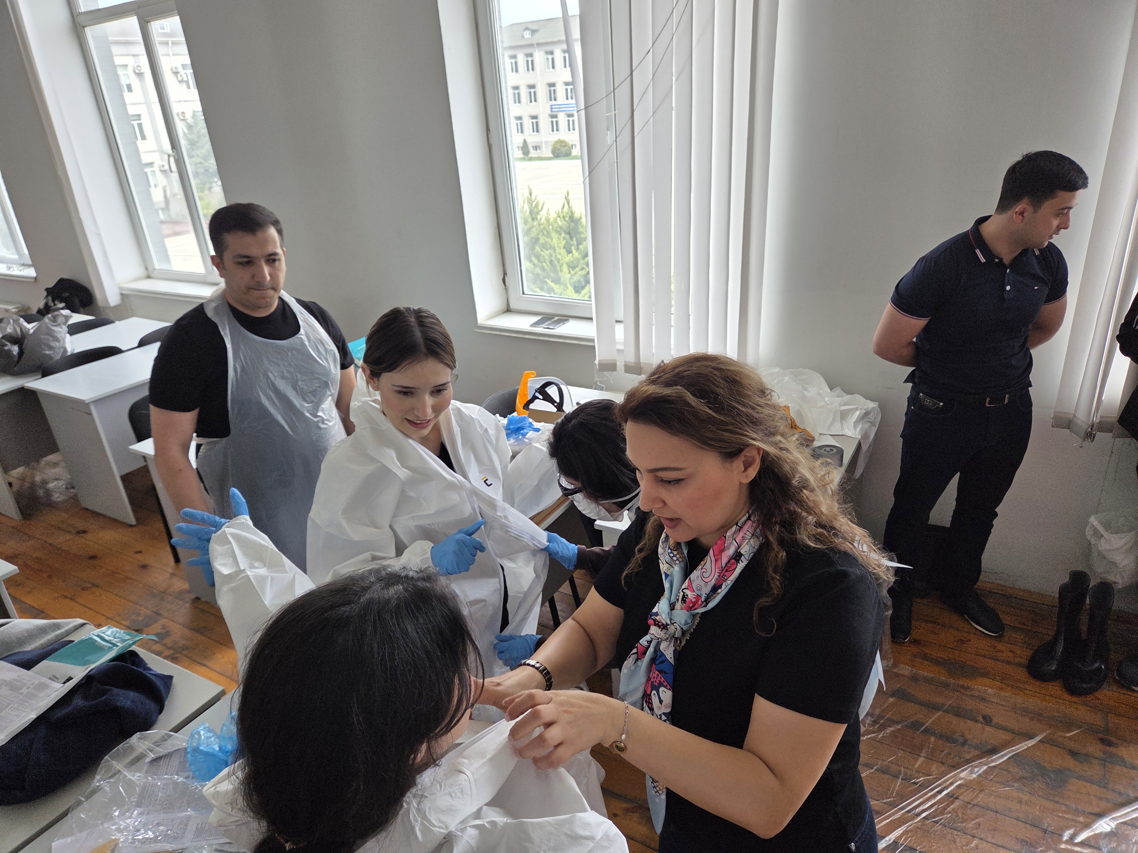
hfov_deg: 73.9
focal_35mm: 23
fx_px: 756
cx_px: 569
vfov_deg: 58.9
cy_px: 426
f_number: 1.8
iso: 50
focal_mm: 5.4
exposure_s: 1/180
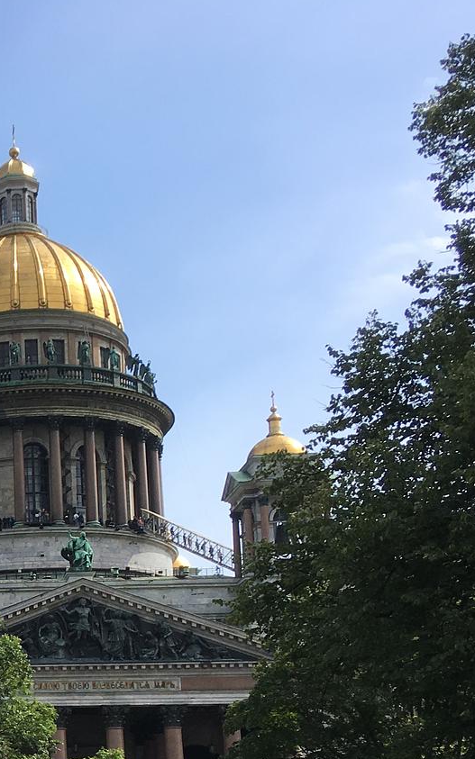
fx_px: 1450
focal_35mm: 70
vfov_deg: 28.6
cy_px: 638
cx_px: -222
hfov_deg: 17.0
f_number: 2.2
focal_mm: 4.15
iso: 25
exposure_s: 1/1570
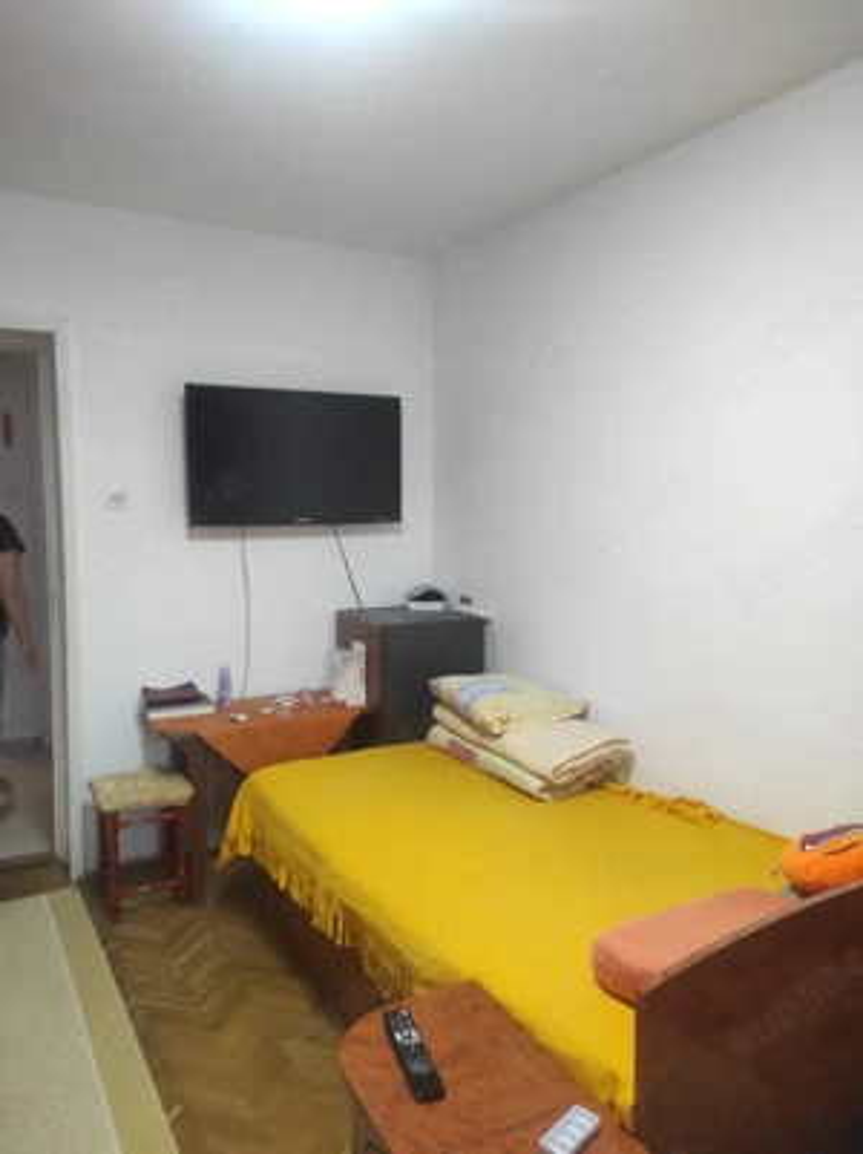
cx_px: 432
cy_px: 577
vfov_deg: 69.4
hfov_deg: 54.8
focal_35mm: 25
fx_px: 832
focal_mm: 5.43
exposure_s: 1/33
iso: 350
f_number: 1.89
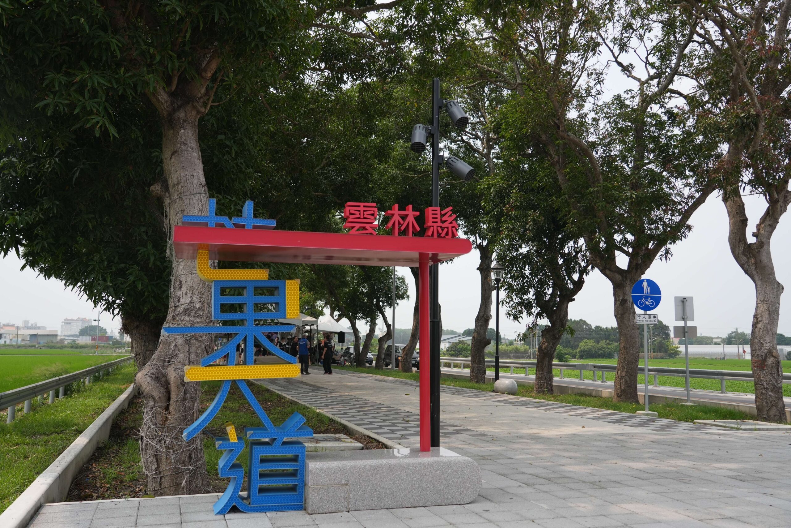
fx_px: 725
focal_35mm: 33
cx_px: 396
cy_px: 264
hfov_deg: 57.2
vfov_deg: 40.0
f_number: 4.5
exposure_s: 1/1250
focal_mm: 33
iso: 200
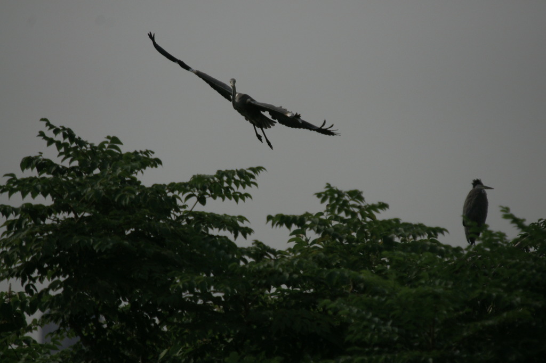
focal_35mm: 750
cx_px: 273
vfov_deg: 1.8
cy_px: 182
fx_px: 11371
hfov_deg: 2.8
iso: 200
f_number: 8
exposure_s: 1/4000
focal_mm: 500
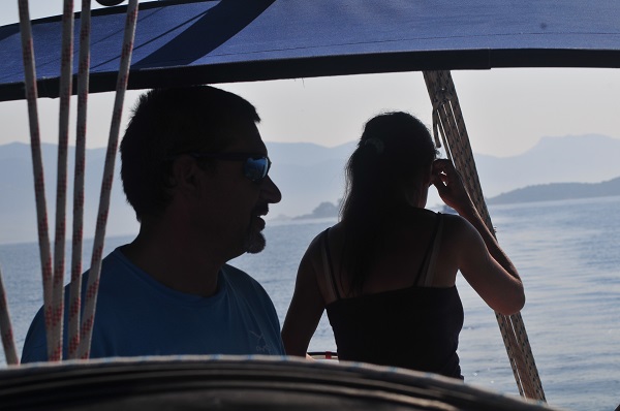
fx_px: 1805
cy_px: 206
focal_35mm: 105
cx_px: 310
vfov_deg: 13.0
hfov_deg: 19.5
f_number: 10
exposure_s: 1/800
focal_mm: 70
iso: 250
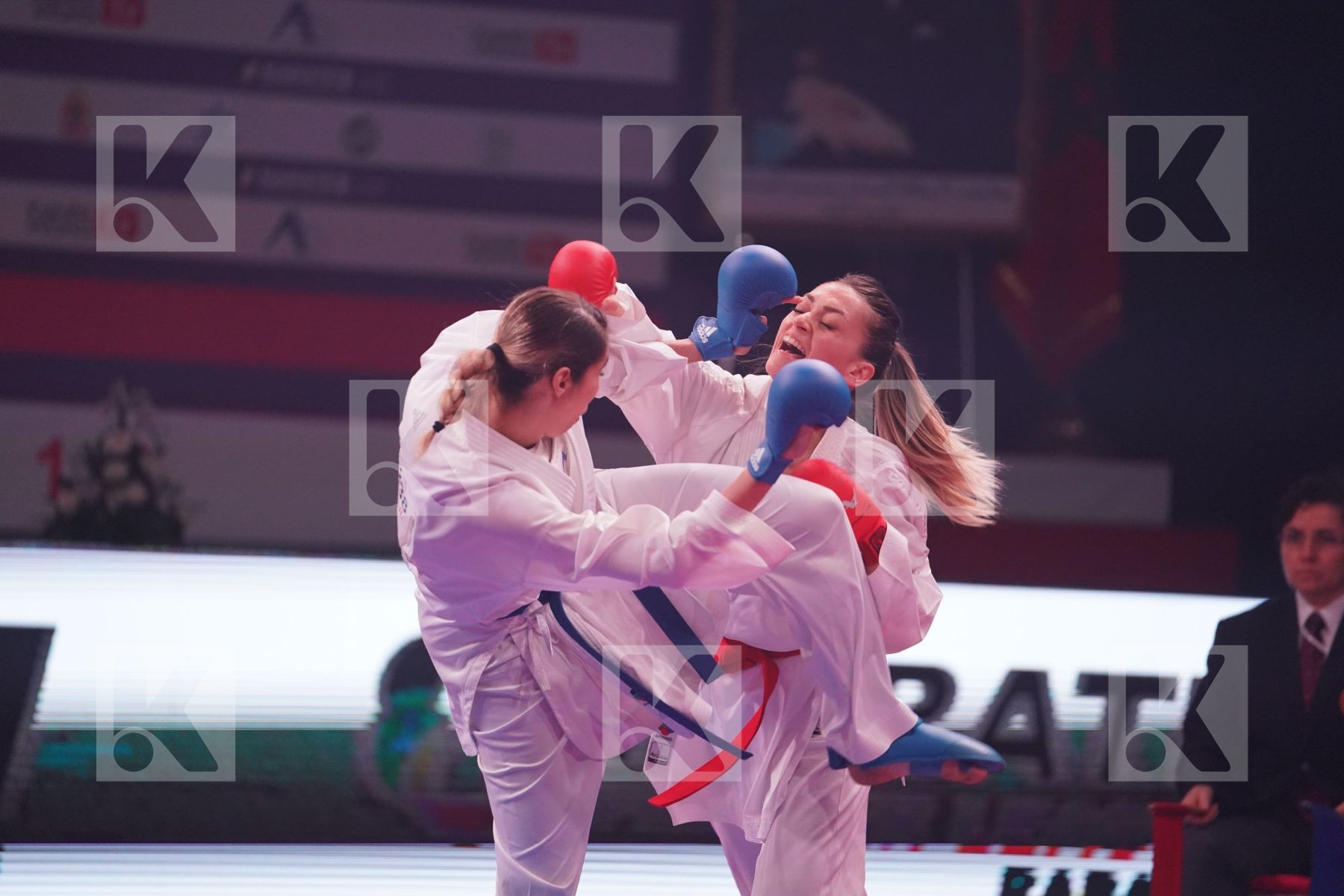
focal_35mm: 200
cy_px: 448
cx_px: 672
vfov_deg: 6.9
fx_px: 7466
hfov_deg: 10.3
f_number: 2.8
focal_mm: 200
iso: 3200
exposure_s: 1/1000
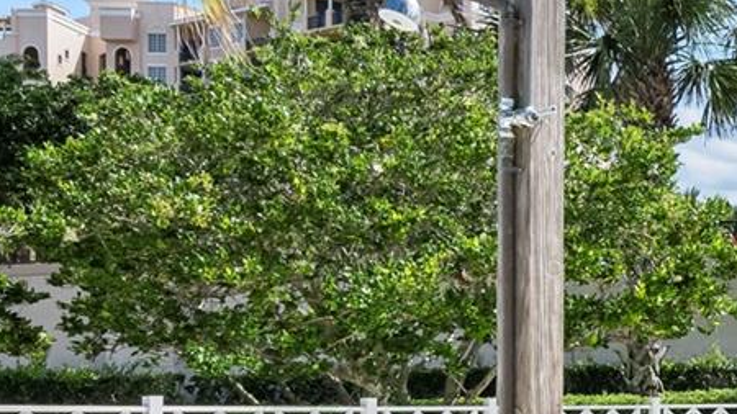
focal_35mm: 67
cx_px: 989
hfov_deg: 26.2
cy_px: 386
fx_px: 1309
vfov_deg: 17.7
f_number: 8
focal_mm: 12
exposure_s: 1/200
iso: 640
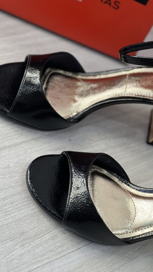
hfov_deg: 14.2
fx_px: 613
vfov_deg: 25.0
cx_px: 85
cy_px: 135
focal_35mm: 85
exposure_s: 1/120
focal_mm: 9
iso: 160
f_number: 2.8
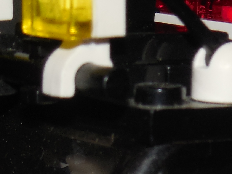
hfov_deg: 7.5
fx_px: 1756
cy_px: 237
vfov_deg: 5.6
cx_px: 277
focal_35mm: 262
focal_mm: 11
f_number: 8.6
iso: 125
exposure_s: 1/60
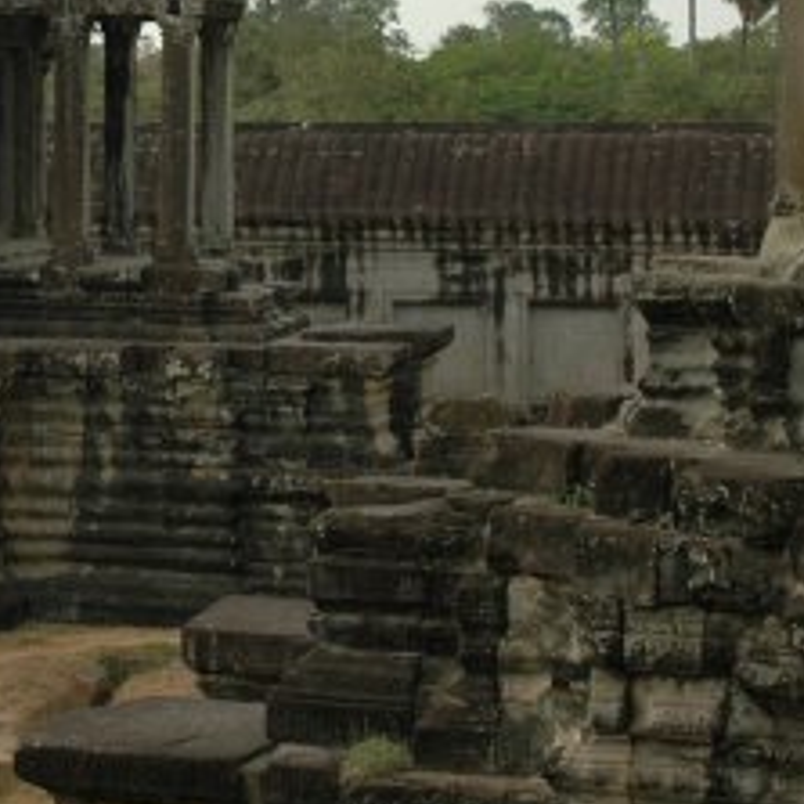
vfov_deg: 17.4
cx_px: -11
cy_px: 133
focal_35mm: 99
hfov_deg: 17.2
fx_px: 2601
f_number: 7.1
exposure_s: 1/200
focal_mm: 24
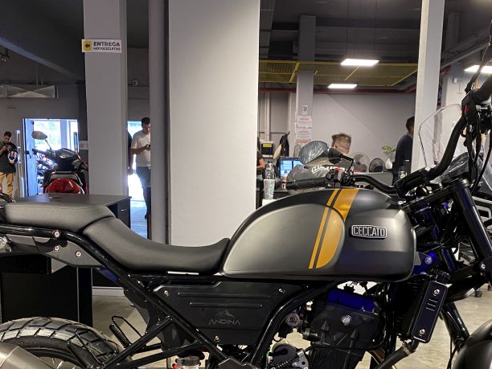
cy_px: 296
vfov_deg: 31.3
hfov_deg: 42.0
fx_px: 640
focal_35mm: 45
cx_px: 264
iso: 160
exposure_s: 1/50
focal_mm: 4.25
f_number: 1.8
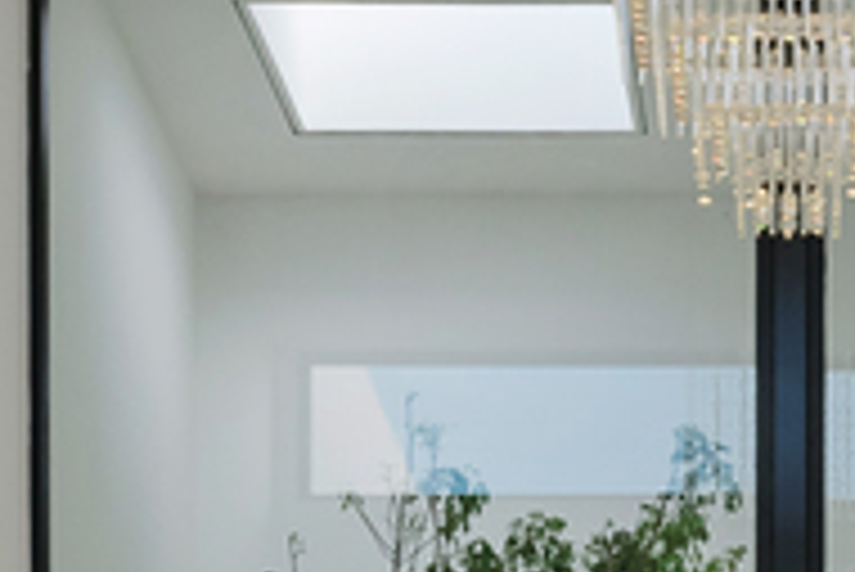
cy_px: 1441
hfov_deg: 12.9
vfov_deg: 8.0
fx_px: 3755
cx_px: 770
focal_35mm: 158
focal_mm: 20
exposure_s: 1/100
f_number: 7.1
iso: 320
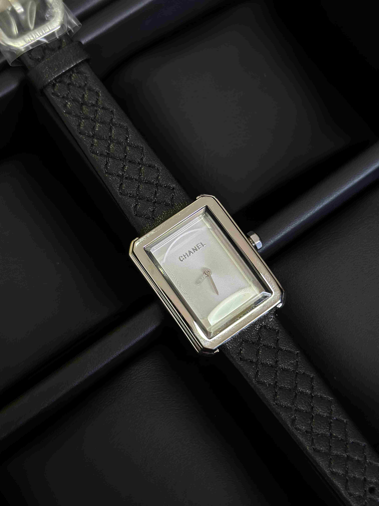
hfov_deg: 30.3
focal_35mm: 48
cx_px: 190
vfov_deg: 39.7
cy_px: 253
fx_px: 701
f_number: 1.78
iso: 125
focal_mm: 6.86
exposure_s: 1/121
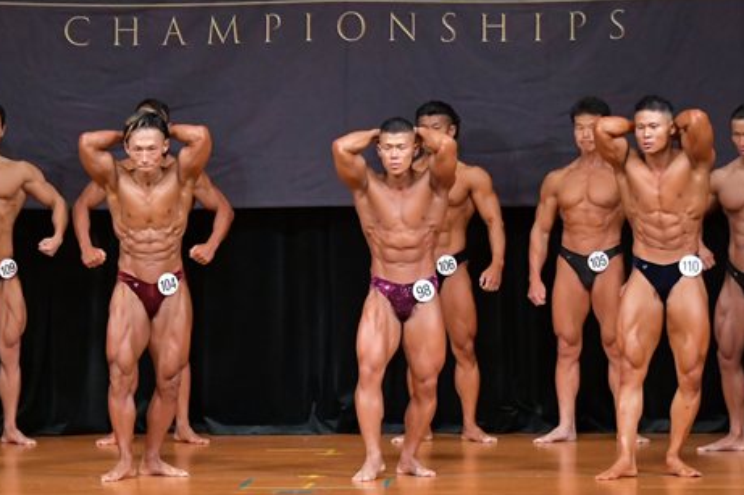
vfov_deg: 5.4
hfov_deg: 8.2
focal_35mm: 252
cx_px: 265
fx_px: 5206
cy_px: 274
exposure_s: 1/400
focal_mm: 100
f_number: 5.6
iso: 5000
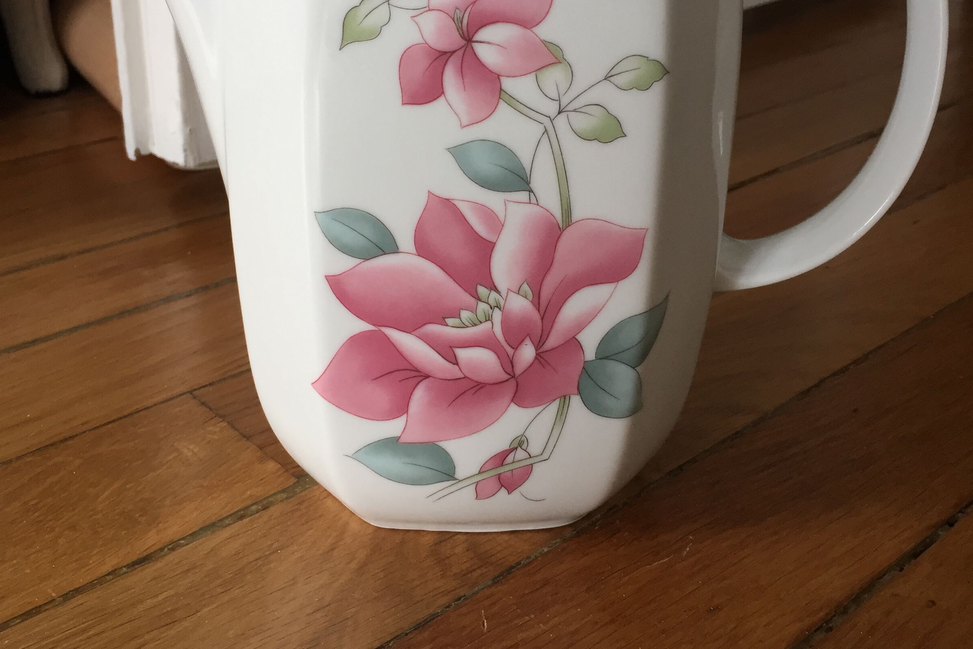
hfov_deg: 47.4
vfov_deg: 32.1
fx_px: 1108
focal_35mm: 41
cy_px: 173
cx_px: 487
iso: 32
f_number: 2.2
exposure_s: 1/33
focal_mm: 4.15
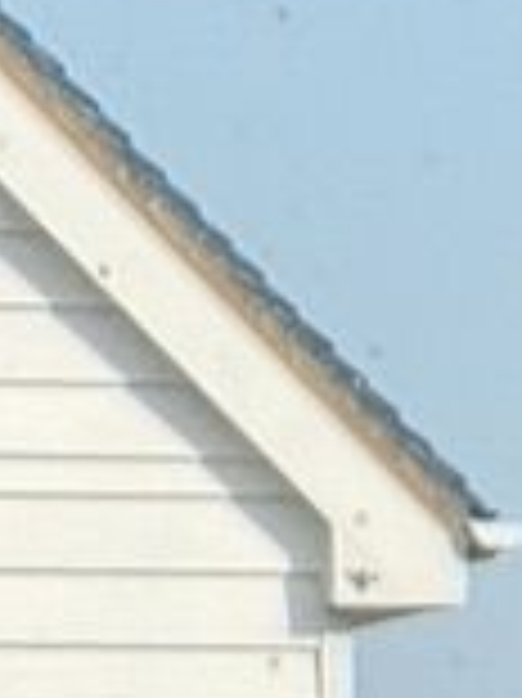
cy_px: 1518
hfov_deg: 1.9
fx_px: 15946
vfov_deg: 2.5
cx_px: 1431
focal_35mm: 792
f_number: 2.8
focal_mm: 15.66
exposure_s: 1/840
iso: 64
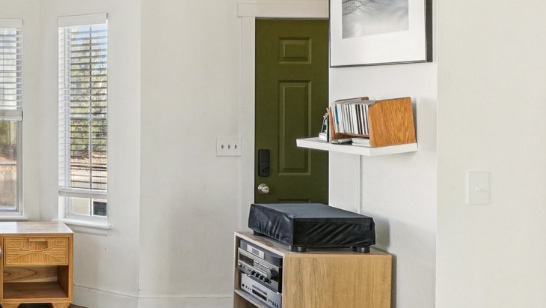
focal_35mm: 48
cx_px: -42
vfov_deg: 24.6
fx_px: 702
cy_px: 96
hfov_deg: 36.5
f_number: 8
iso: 125
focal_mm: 11
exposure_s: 1/30
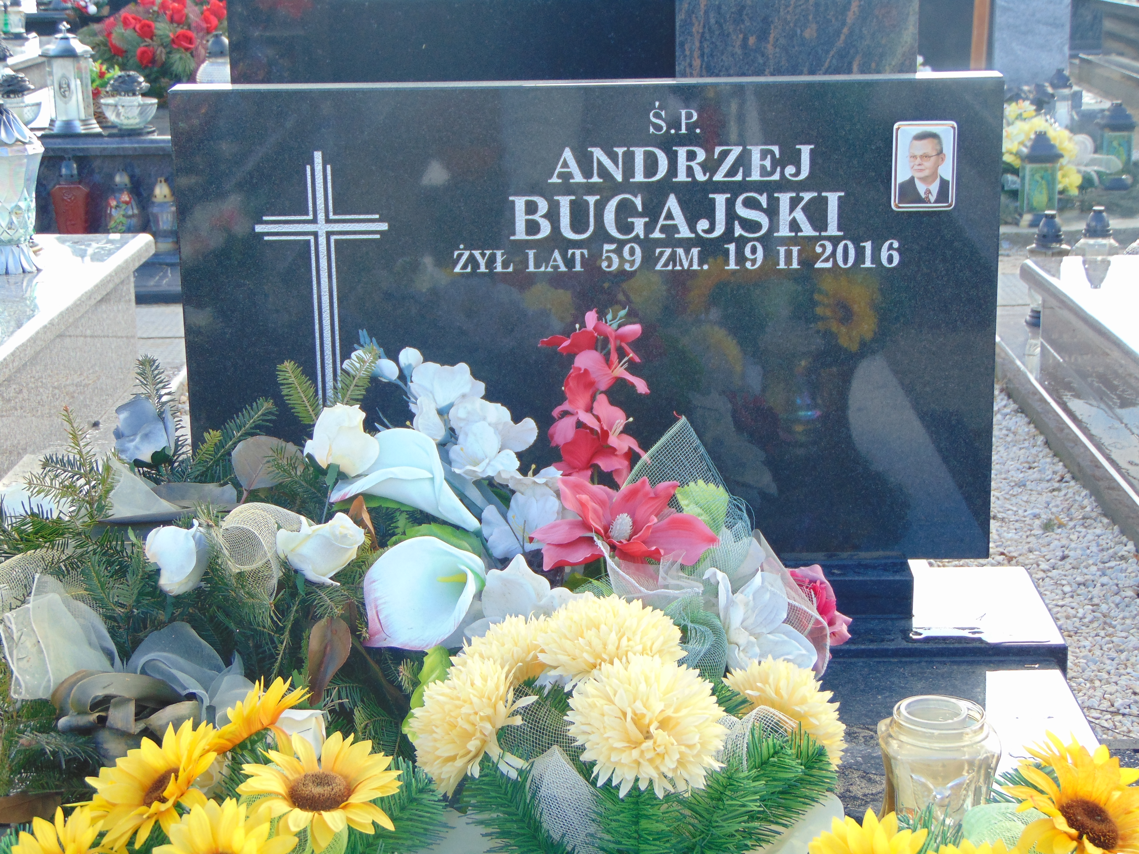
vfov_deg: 20.7
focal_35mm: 71
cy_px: 427
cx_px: 570
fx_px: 2336
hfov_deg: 27.4
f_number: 3.7
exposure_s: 1/100
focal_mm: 12.8
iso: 80
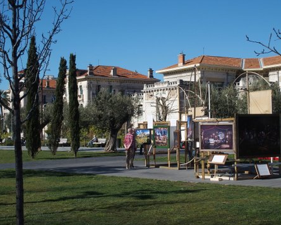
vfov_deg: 25.4
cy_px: 112
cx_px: 147
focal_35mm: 60
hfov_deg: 31.4
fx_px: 499
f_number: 5
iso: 100
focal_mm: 12
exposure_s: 1/800
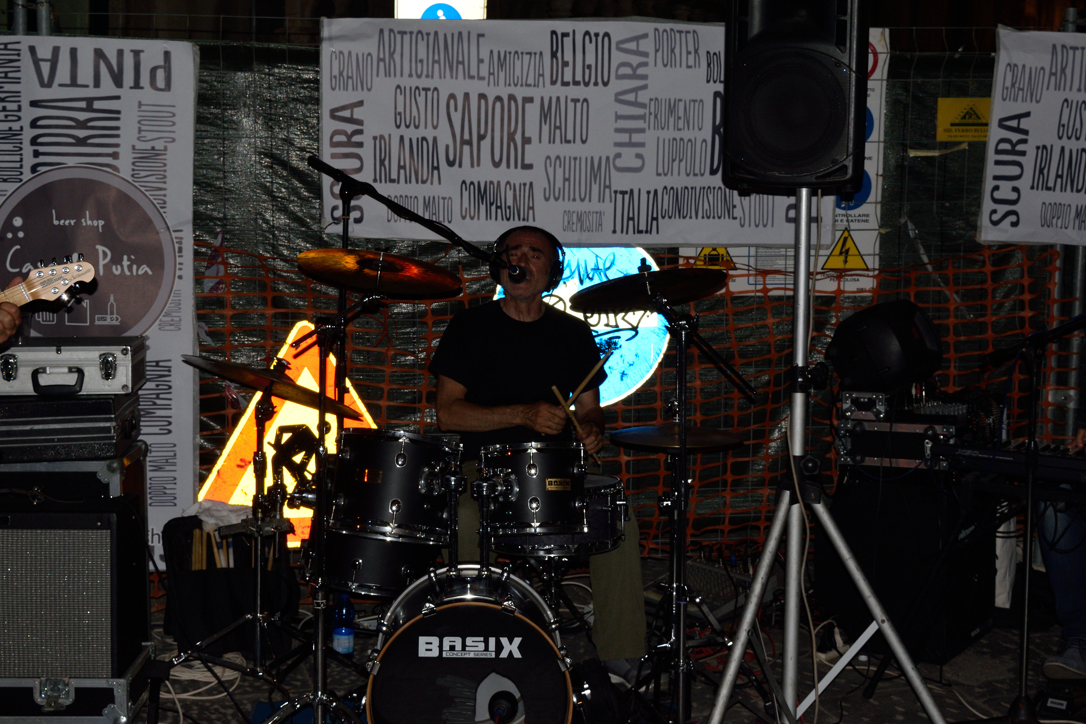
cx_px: 543
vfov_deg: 25.8
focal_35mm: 52
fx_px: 1584
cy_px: 362
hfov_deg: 37.9
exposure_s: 1/60
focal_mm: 35
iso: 800
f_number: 10
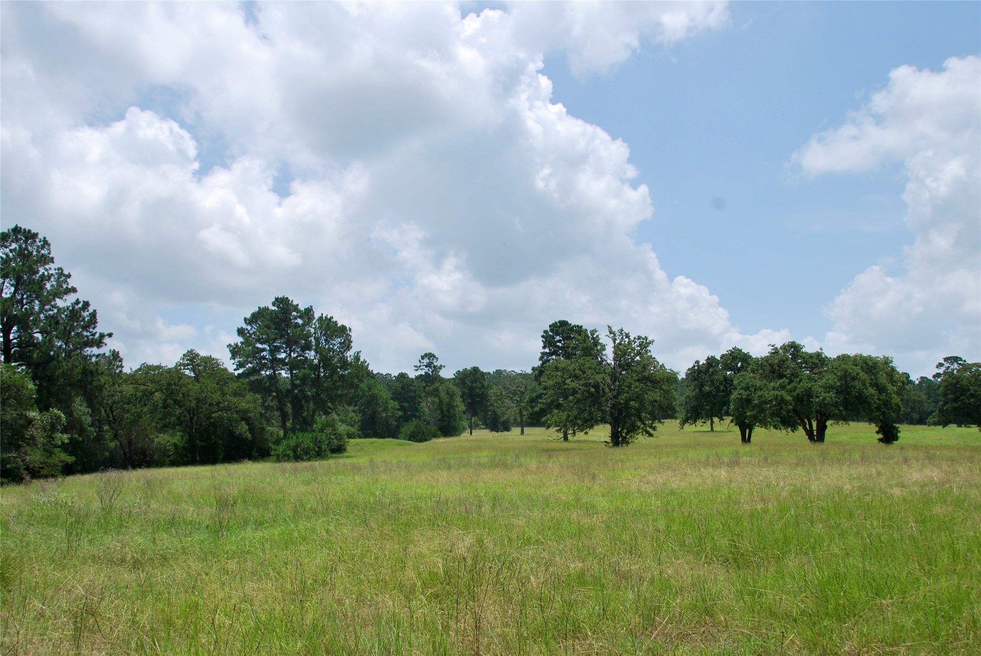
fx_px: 1023
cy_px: 328
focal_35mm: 38
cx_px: 490
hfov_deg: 51.2
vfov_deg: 35.6
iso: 100
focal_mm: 25
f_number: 9
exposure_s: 1/320
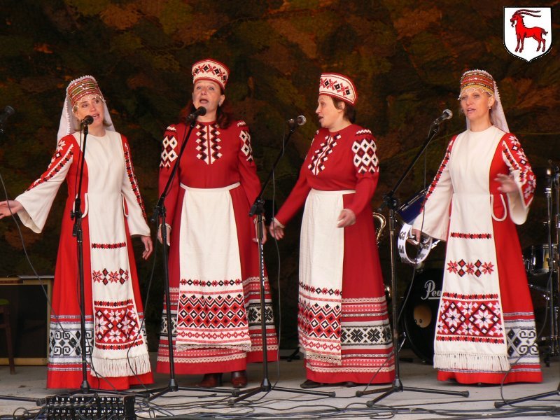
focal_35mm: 157
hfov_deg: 12.6
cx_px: 280
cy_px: 210
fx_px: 2540
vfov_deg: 9.5
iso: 80
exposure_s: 1/40
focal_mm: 26.2
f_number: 3.3
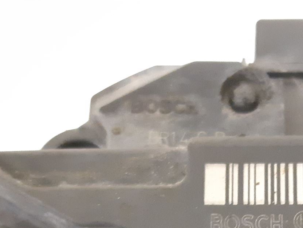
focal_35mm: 64
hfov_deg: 29.4
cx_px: 254
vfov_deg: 21.3
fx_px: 560
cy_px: 273
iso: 800
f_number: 1.7
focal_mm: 3.93
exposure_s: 1/33
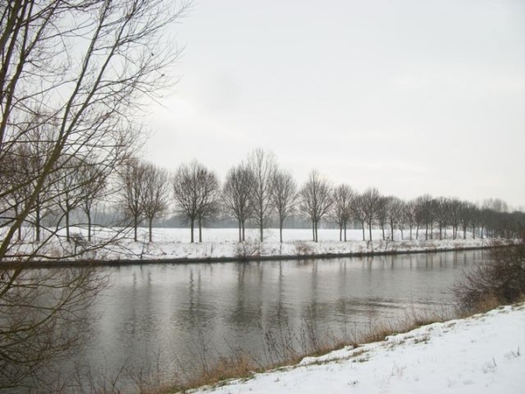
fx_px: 485
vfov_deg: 44.2
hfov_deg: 56.8
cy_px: 197
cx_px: 262
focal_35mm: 32
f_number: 8.8
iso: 80
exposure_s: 1/60
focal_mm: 5.7
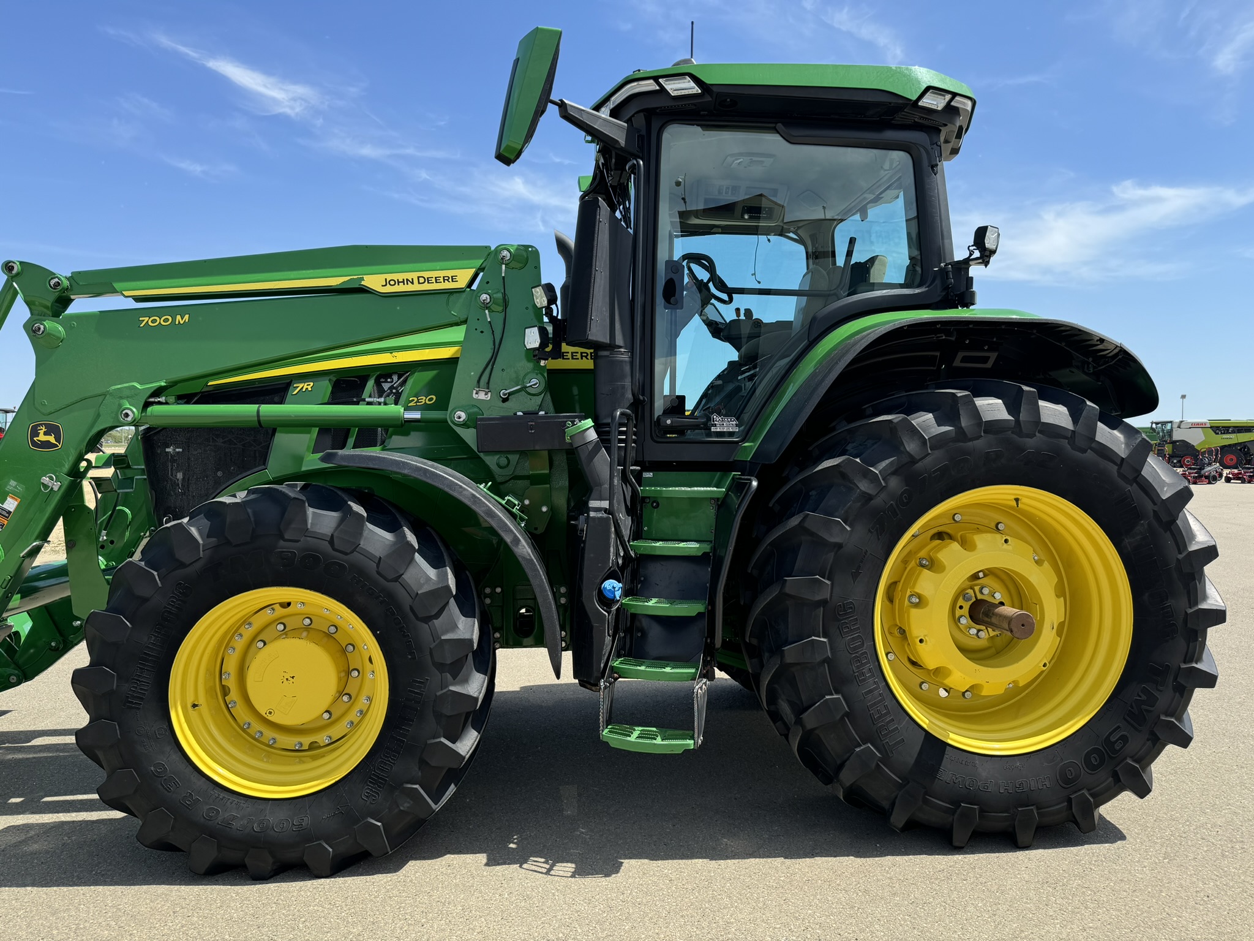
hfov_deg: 71.6
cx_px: 627
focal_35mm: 24
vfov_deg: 56.8
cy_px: 470
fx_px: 869
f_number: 1.78
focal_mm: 6.76
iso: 80
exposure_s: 1/2174
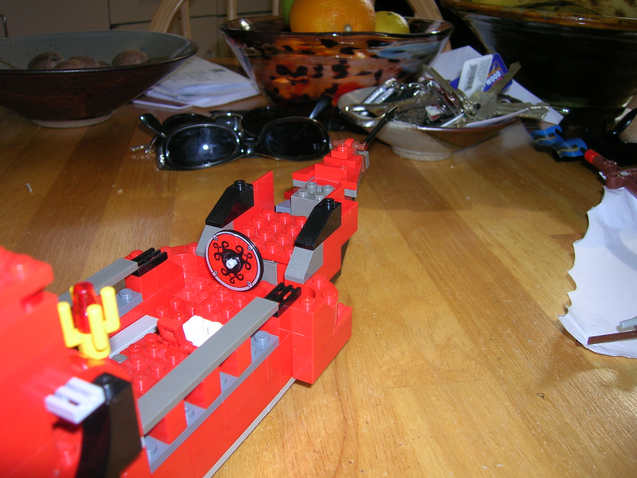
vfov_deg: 41.8
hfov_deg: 54.0
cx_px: 318
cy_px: 239
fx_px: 626
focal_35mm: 34
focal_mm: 5.7
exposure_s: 1/60.1
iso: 50
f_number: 2.9
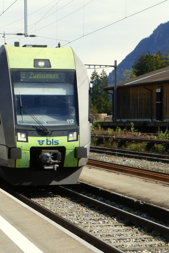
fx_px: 775
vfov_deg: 18.6
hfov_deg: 12.4
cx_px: 60
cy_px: 126
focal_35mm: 110
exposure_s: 1/400
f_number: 5
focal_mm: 13.3
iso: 100
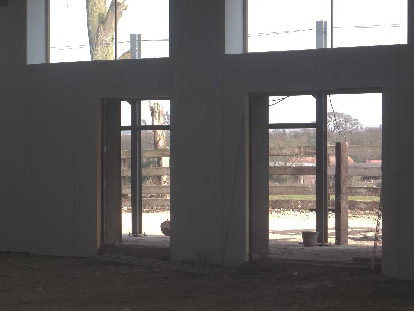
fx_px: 1399
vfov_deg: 12.7
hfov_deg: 16.8
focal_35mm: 117
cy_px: 156
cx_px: 207
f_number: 5.1
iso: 80
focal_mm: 21
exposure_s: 1/100
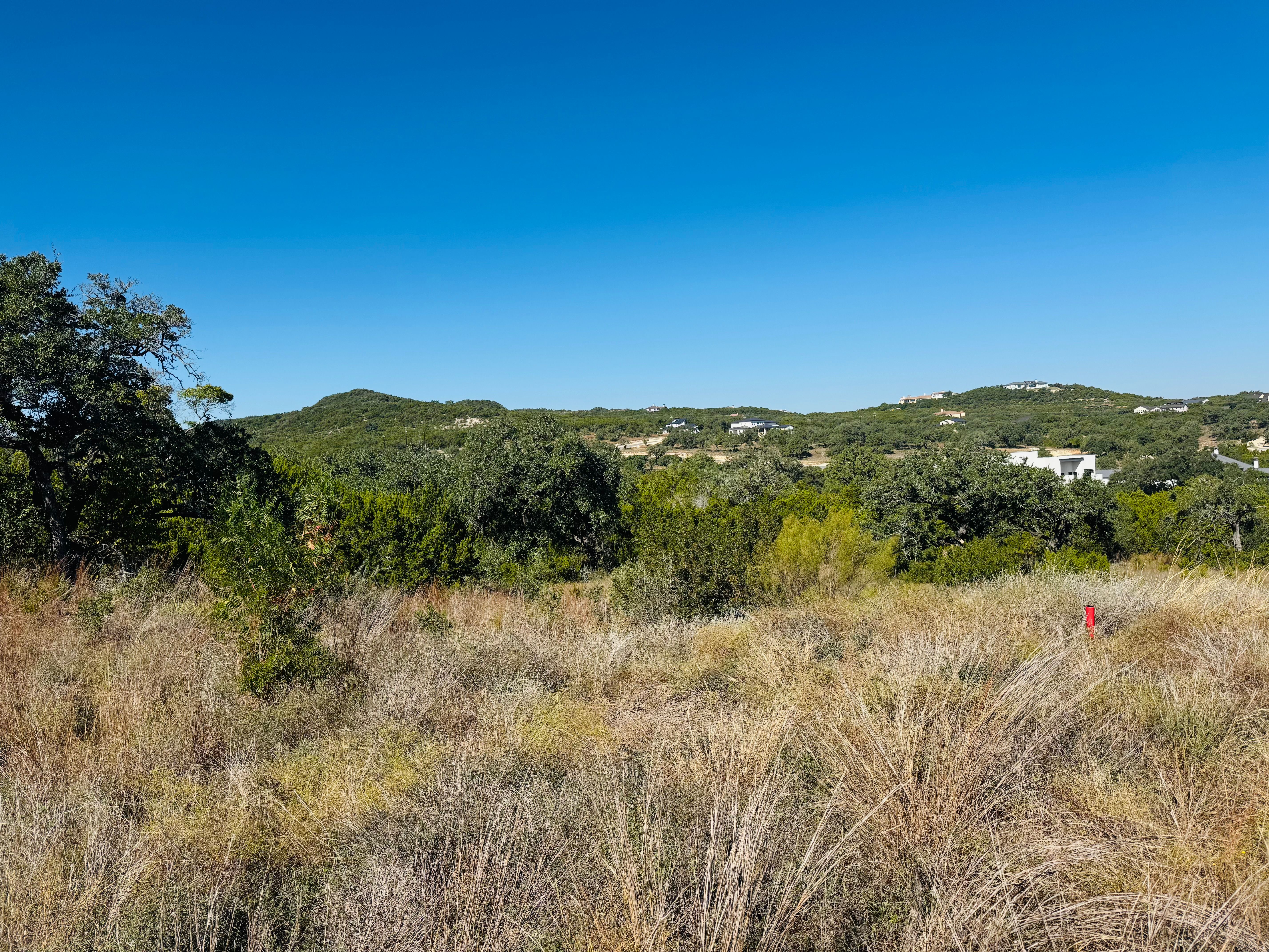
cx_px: 634
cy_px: 476
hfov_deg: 71.6
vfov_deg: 56.8
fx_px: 880
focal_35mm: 24
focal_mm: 6.76
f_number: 1.78
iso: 80
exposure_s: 1/5348
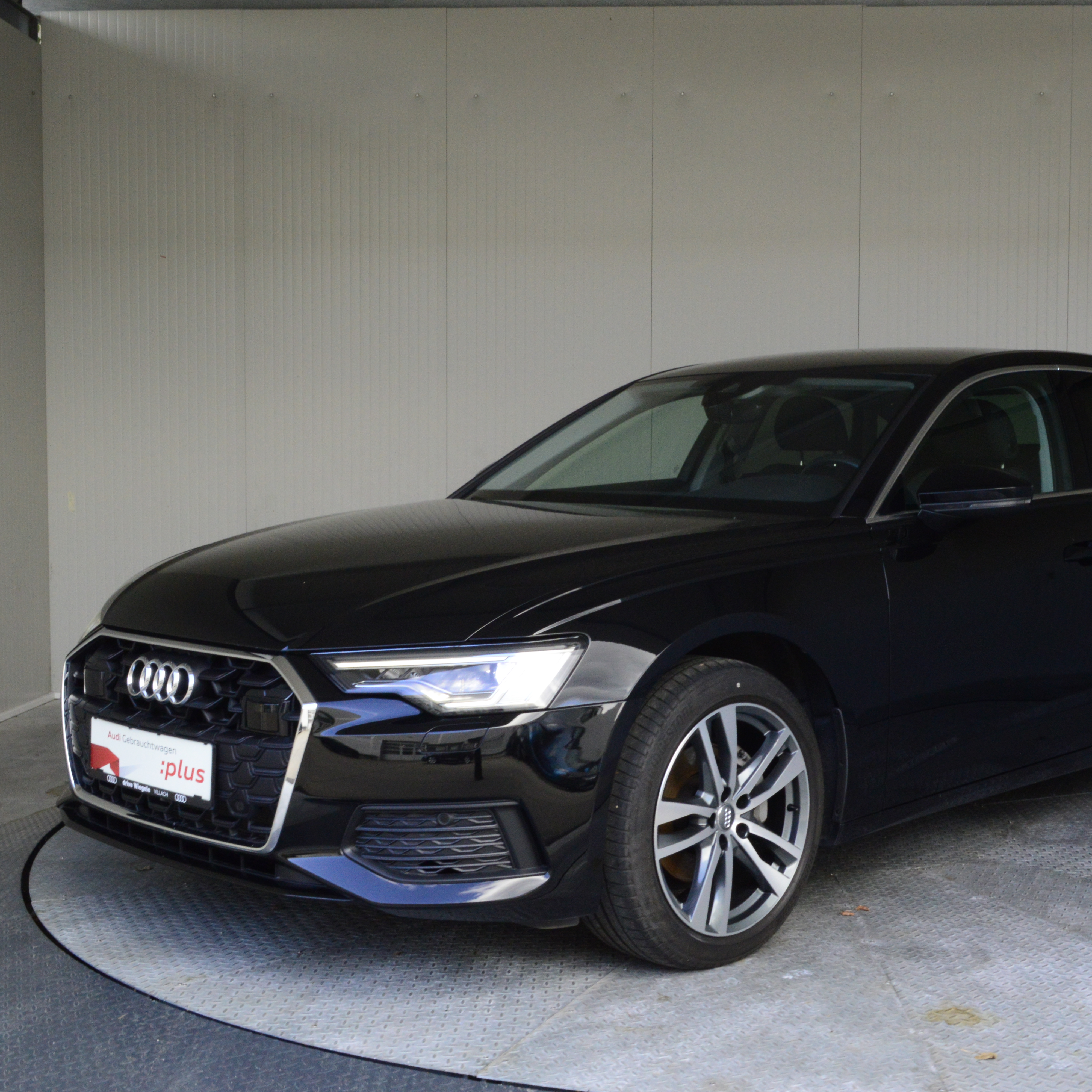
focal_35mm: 46
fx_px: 1642
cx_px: 653
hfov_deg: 36.7
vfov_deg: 36.8
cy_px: 546
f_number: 14
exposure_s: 1/40
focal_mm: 24
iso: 1400
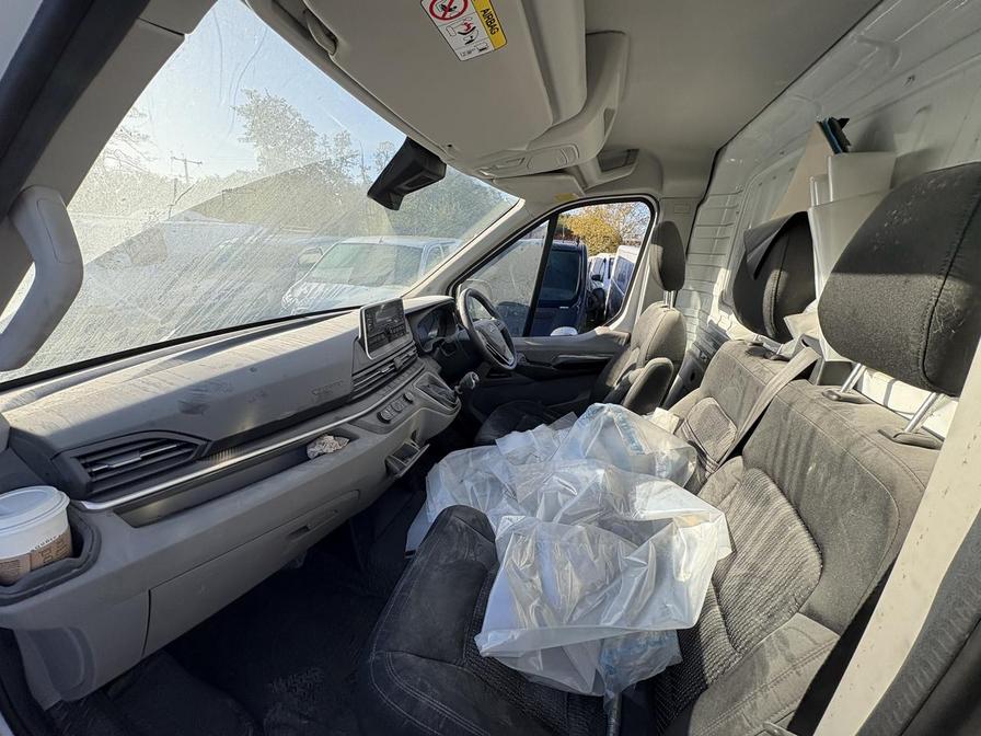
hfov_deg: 102.1
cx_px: 490
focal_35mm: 14
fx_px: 397
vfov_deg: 85.7
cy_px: 368
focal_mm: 2.22
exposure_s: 1/347
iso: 50
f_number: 2.2
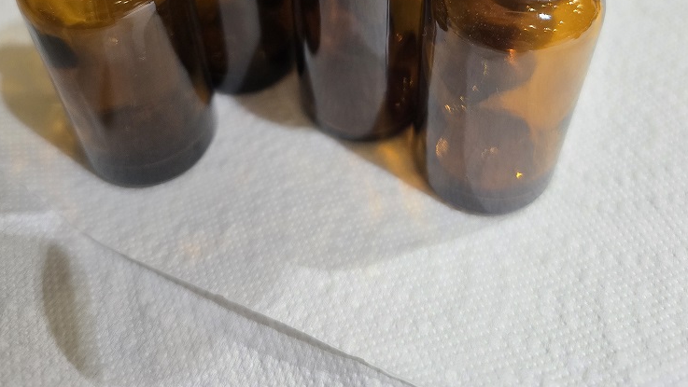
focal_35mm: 34
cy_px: -55
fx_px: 620
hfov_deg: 58.0
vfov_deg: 30.4
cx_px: 345
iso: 400
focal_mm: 6.3
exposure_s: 1/100
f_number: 1.7
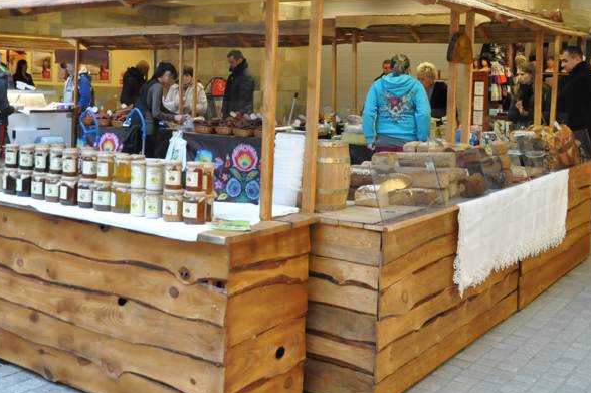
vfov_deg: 28.3
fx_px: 771
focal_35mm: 47
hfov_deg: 40.5
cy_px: 113
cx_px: 131
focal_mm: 18
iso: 2000
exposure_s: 1/80
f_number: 3.5
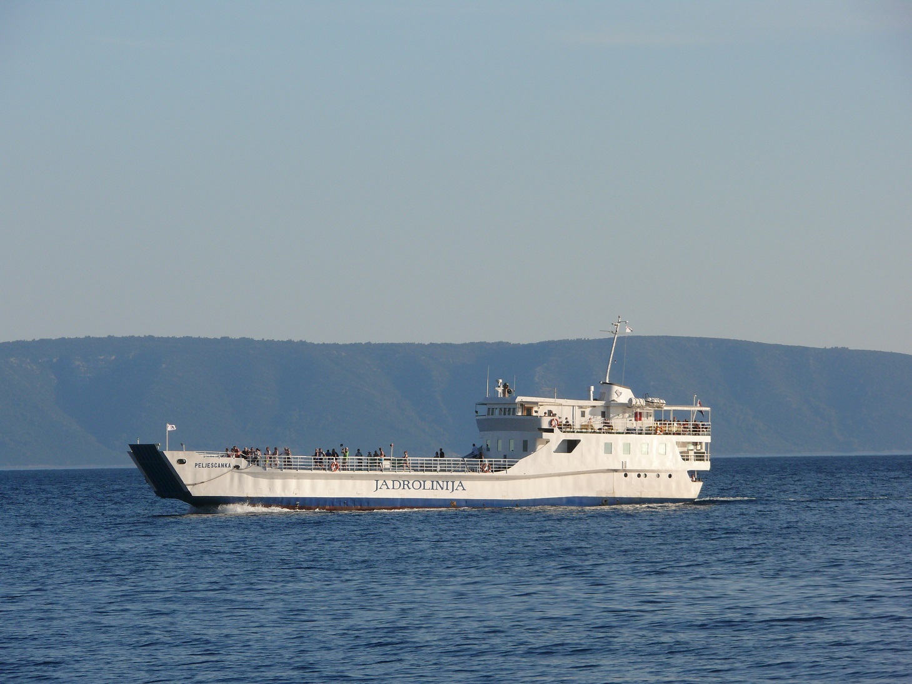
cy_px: 342
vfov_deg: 6.8
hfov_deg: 9.0
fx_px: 5770
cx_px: 456
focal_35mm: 219
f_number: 6.3
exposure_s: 1/400
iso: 100
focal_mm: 46.3
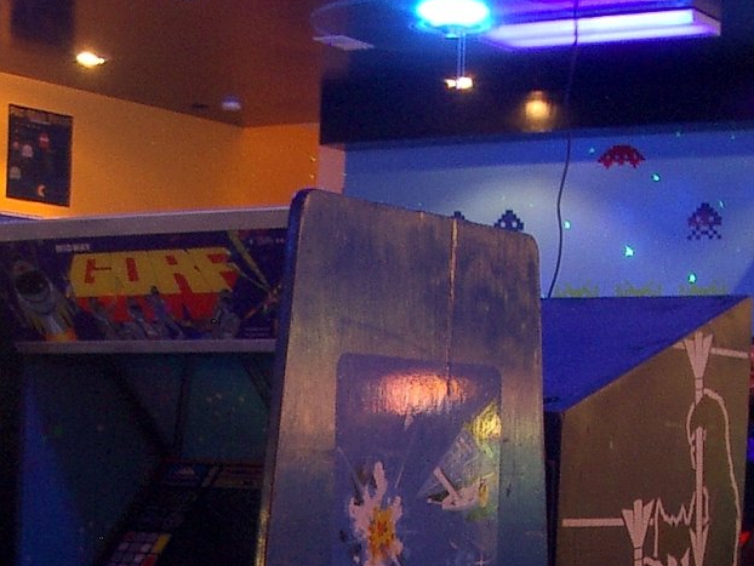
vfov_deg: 15.8
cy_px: 696
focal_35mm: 90
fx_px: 1961
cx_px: 309
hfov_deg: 21.7
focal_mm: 5.8
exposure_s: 1
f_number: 2.6
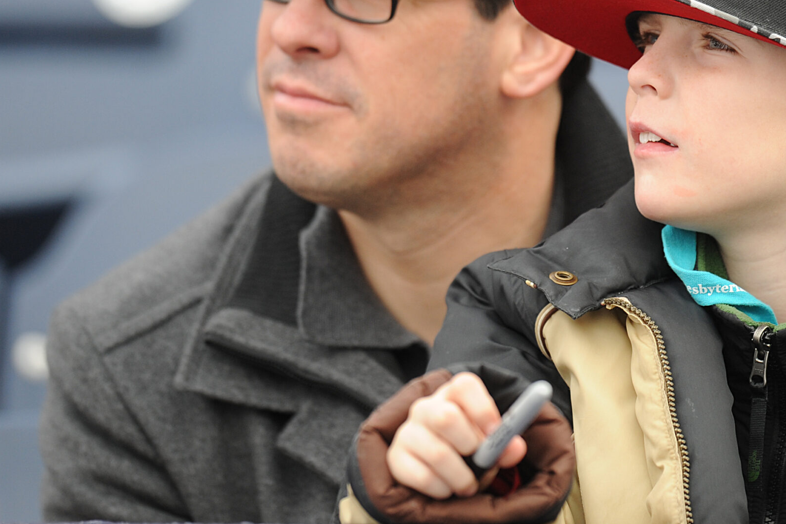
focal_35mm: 641
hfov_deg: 3.2
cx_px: 572
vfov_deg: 2.1
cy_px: 124
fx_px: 13993
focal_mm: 400
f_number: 4
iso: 500
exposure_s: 1/640
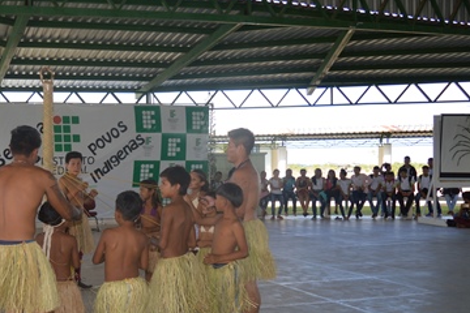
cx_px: 102
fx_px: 627
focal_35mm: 48
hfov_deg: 39.7
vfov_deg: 27.7
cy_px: 228
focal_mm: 18
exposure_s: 1/200
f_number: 4
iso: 100
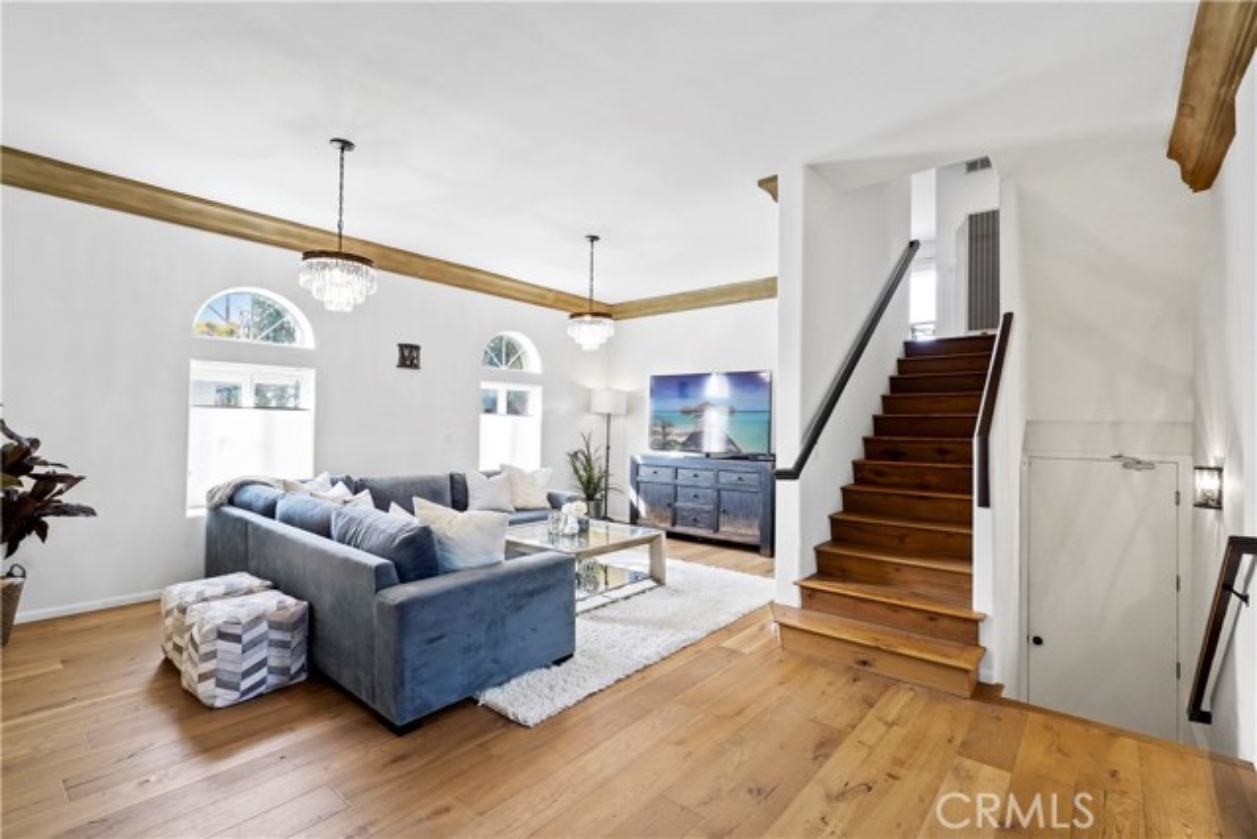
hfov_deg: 96.7
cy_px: 420
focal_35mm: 16
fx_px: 559
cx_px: 628
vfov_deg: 73.8
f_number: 7.1
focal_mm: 16
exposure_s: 1/30
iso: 4000
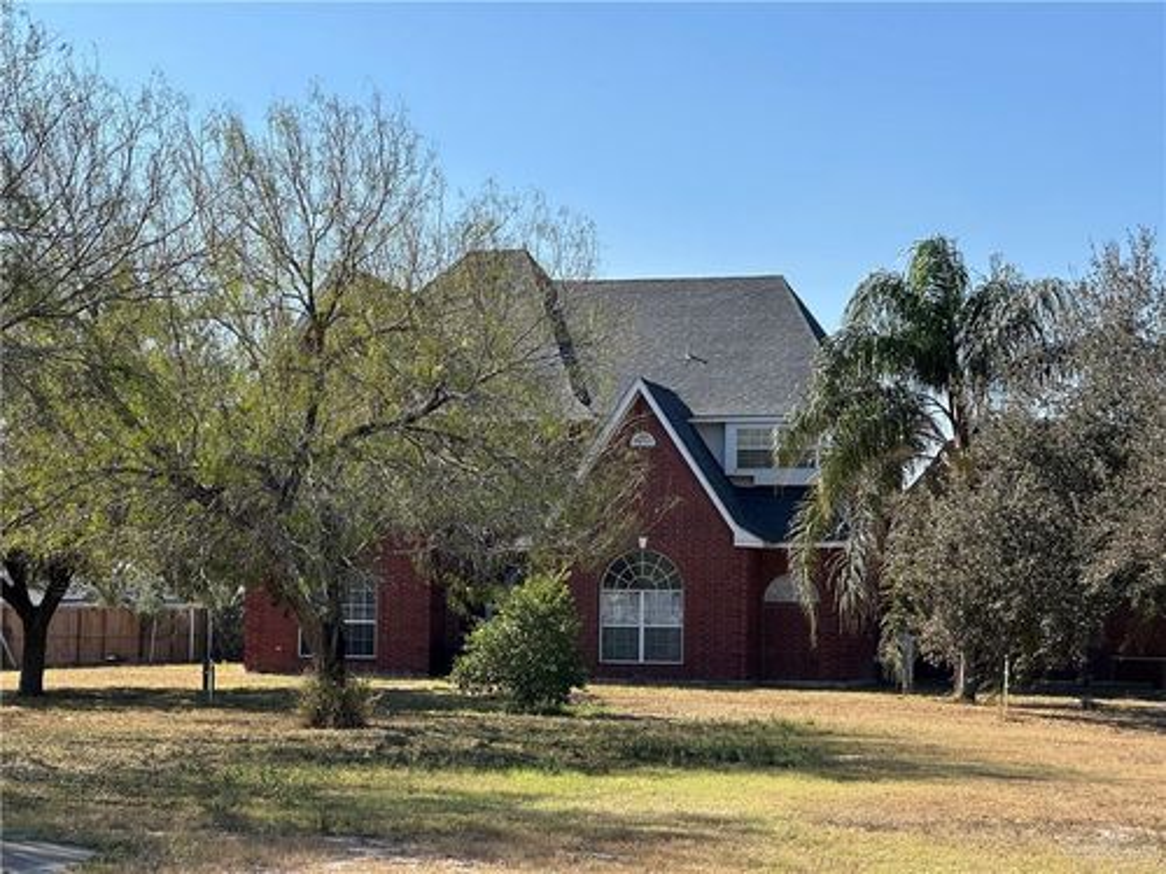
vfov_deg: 19.1
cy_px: 437
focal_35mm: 77
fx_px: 2594
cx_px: 583
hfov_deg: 25.3
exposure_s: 1/699
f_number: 2.8
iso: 32
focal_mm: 9
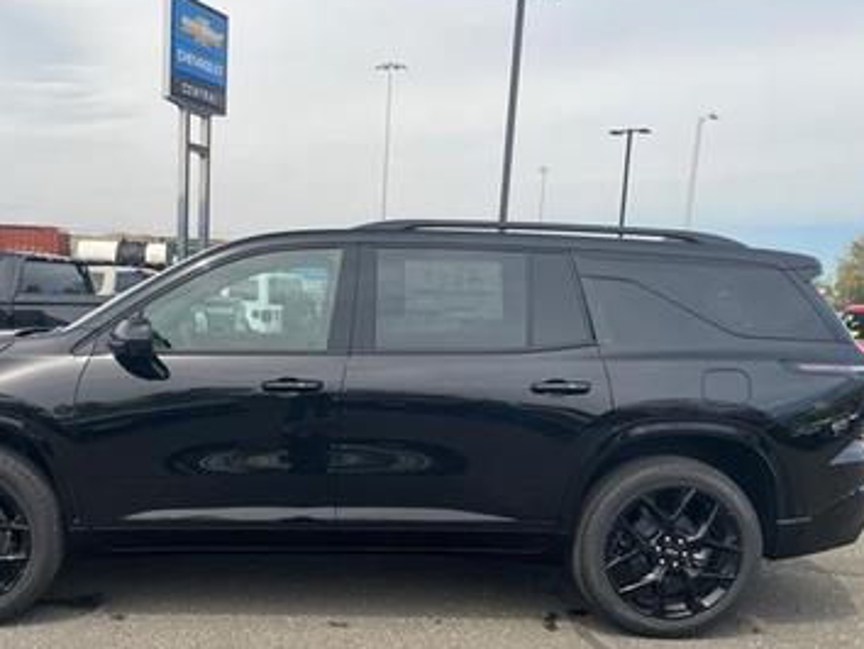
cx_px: 337
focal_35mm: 37
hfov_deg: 49.7
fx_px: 924
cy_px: 429
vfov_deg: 38.3
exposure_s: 1/1159
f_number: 1.6
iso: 32
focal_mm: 4.2
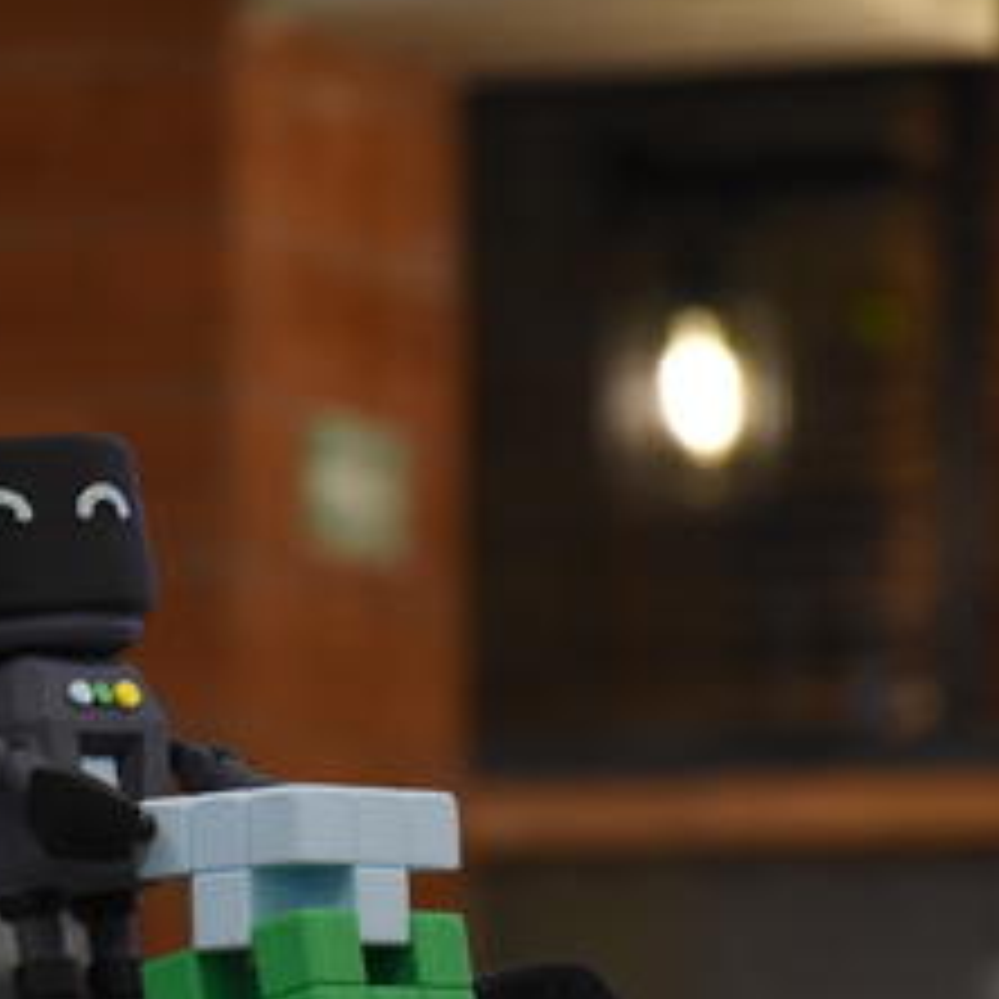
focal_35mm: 402
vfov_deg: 4.4
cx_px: 261
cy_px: 716
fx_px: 13126
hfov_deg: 4.4
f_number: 5.6
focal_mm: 140
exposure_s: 1/80
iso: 2000
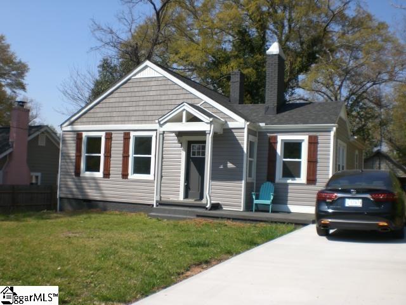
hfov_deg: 49.0
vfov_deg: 37.7
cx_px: 203
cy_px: 152
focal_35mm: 38
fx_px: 446
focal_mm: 6.3
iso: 50
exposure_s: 1/500
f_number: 4.4
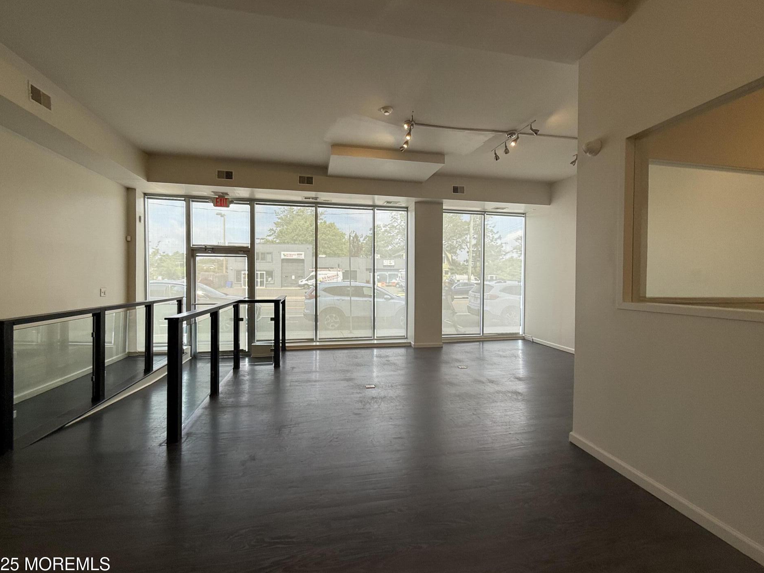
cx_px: 375
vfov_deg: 81.7
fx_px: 331
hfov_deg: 98.2
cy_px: 285
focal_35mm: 15
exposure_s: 1/126
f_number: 2.2
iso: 50
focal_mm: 2.22
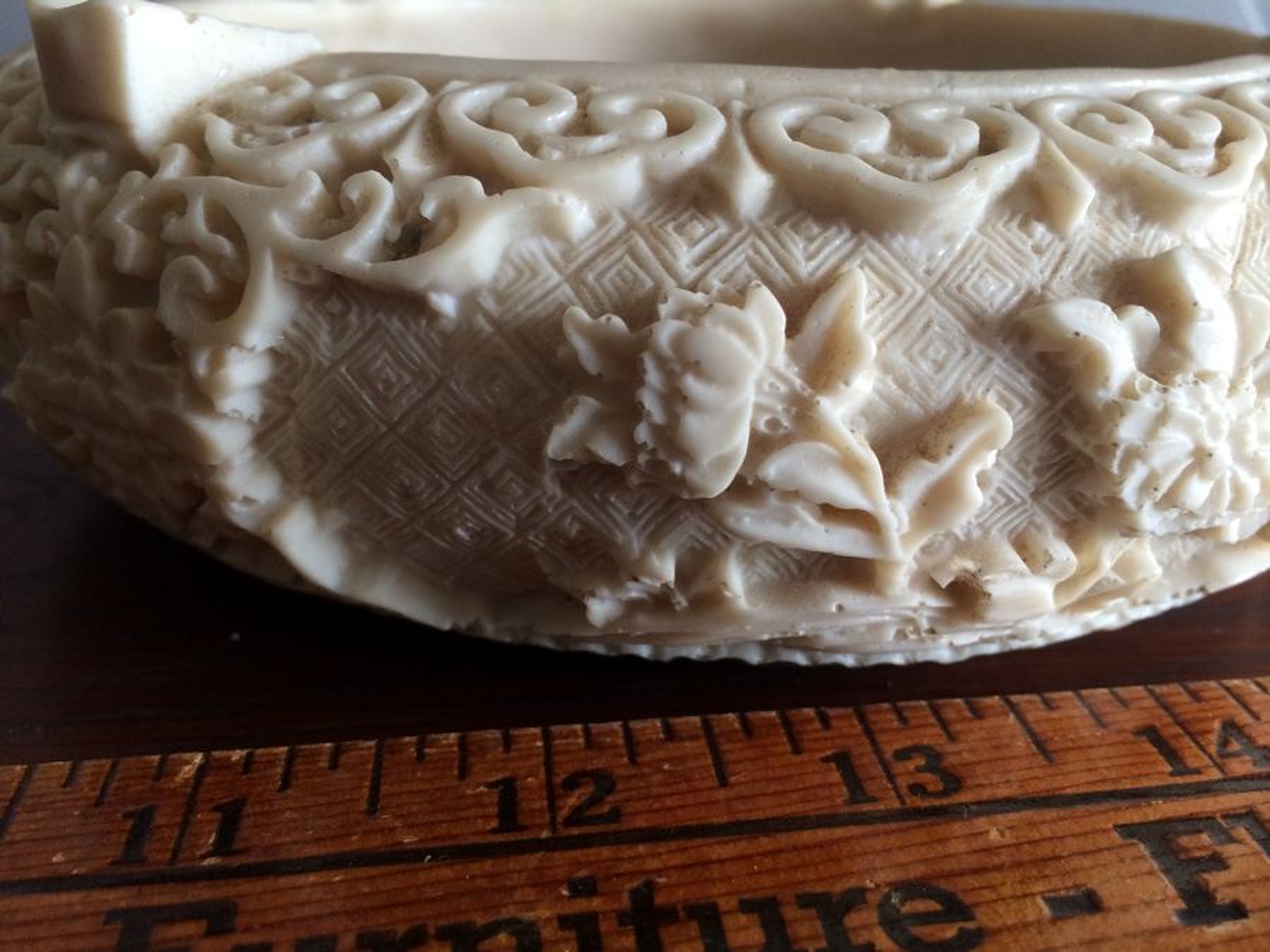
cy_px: 476
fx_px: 1101
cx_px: 635
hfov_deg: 60.0
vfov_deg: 46.8
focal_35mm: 30
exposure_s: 1/30
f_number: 2.2
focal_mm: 4.12
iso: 64
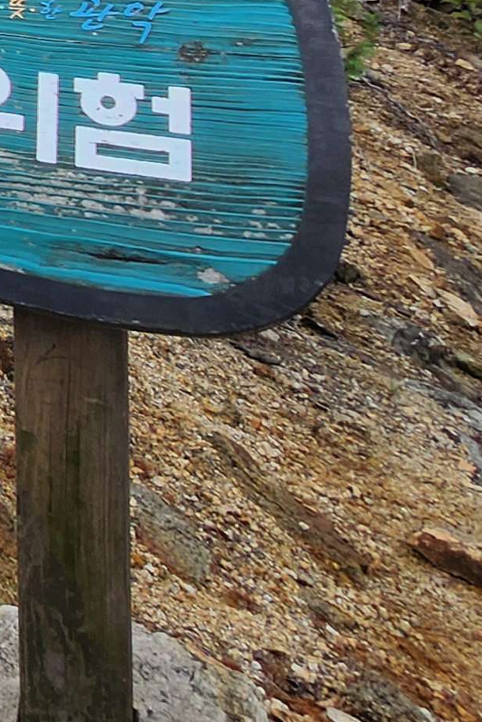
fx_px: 1164
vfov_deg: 28.1
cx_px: -716
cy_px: -232
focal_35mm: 58
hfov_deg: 14.2
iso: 32
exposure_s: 1/579
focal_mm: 1.74
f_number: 2.2
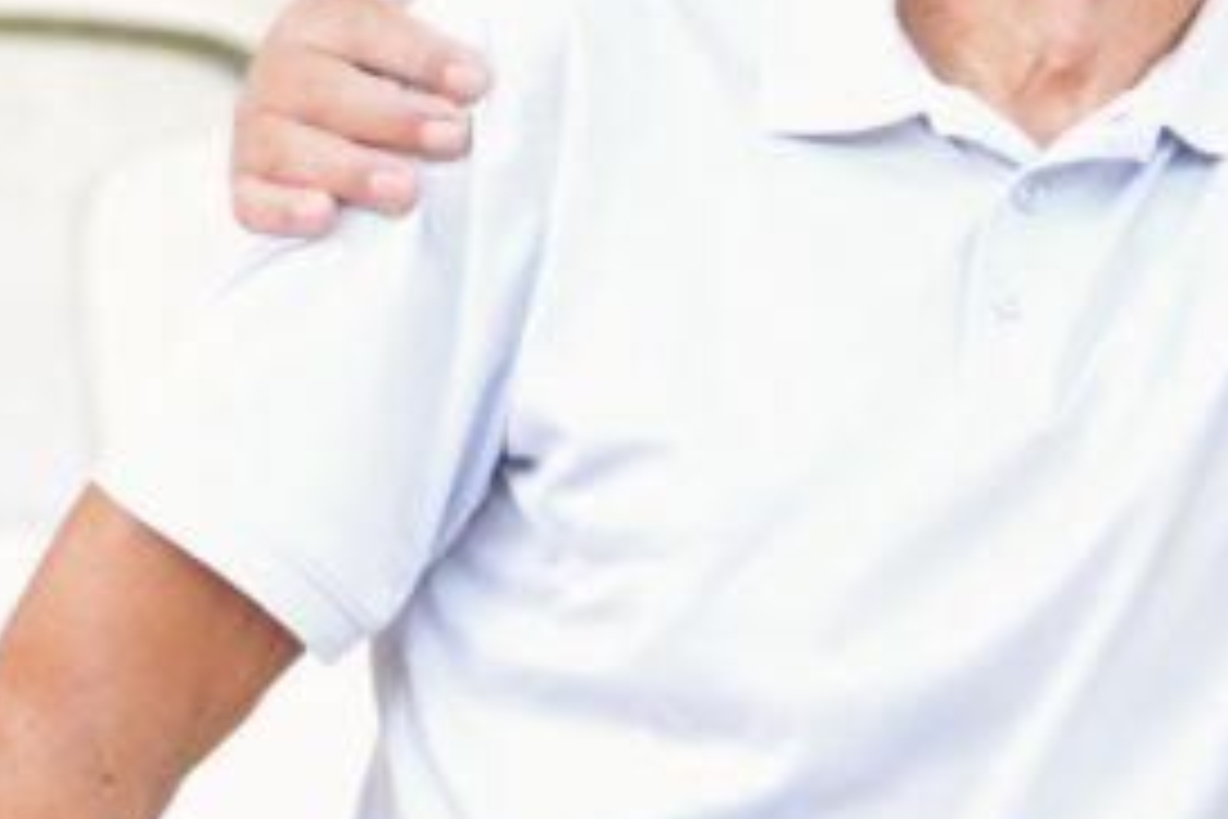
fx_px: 21079
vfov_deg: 2.2
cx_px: 2105
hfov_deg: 3.3
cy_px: -245
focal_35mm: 618
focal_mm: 165
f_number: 5
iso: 2500
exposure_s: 1/500
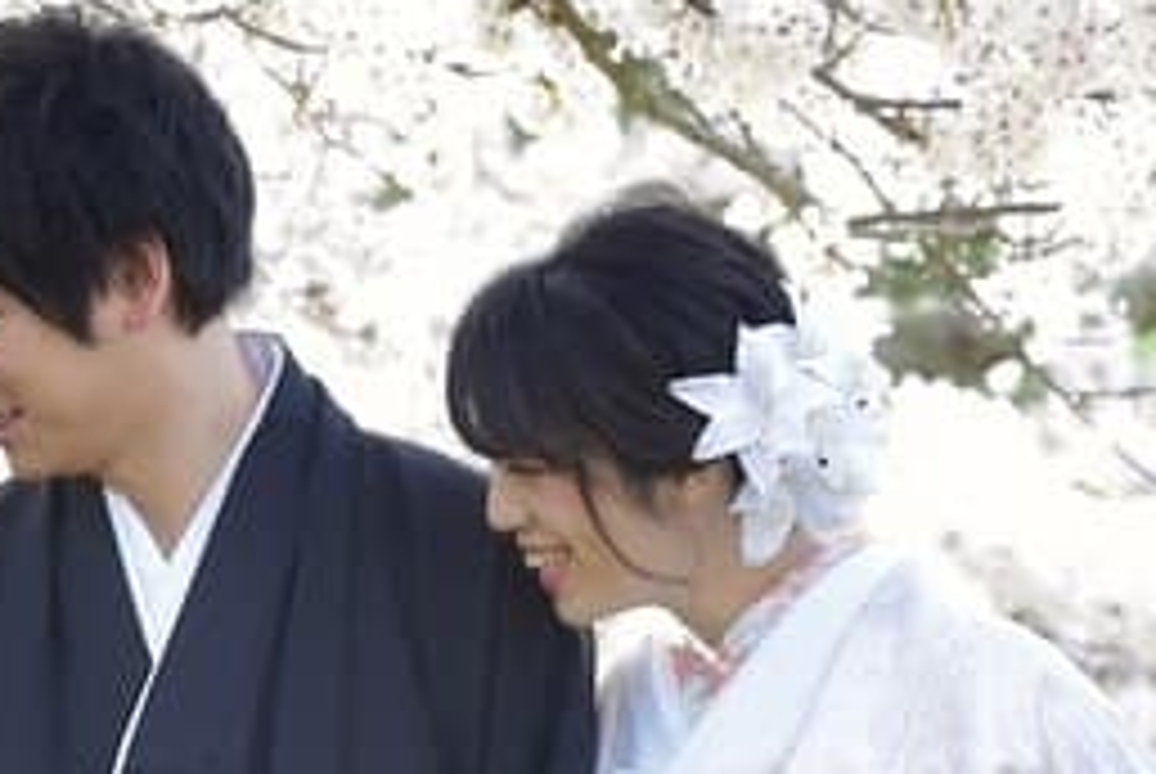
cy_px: 713
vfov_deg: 1.6
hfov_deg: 2.5
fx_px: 27004
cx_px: 580
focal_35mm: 840
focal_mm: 150
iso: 2000
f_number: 6.3
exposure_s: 1/640
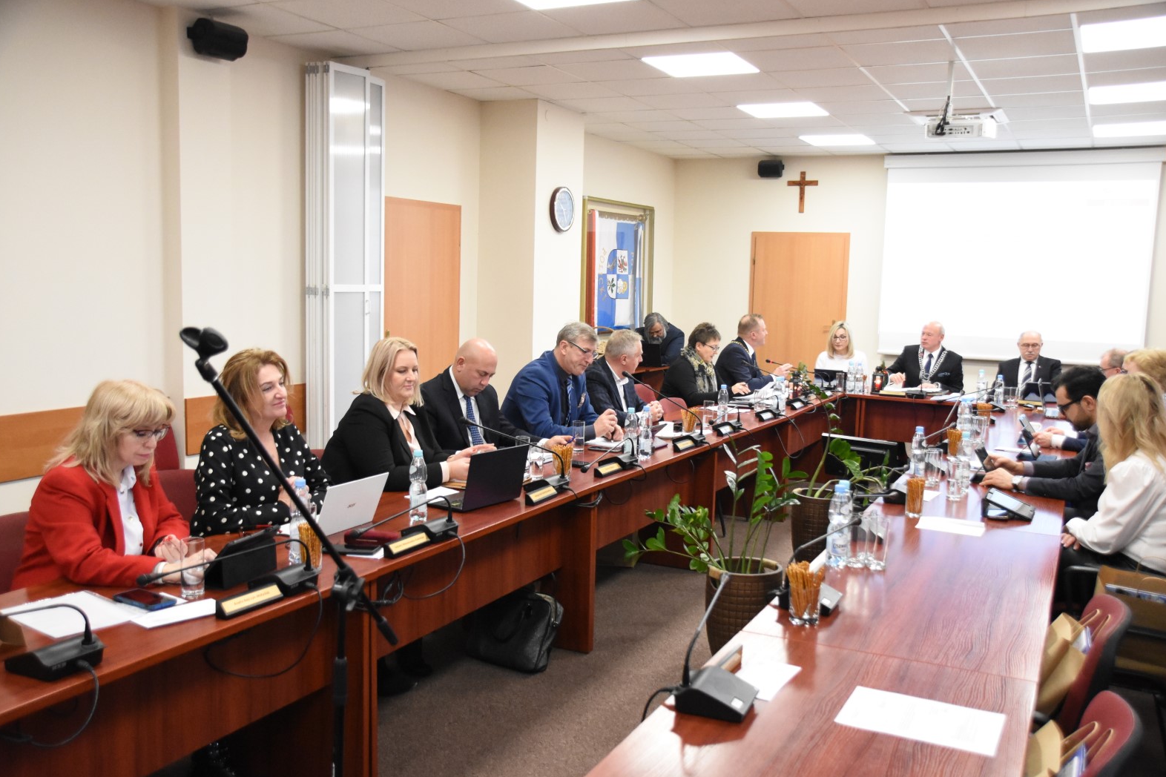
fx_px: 1101
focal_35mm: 34
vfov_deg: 38.9
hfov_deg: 55.8
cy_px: 399
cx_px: 582
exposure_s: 1/250
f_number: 3.8
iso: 4000
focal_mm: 22
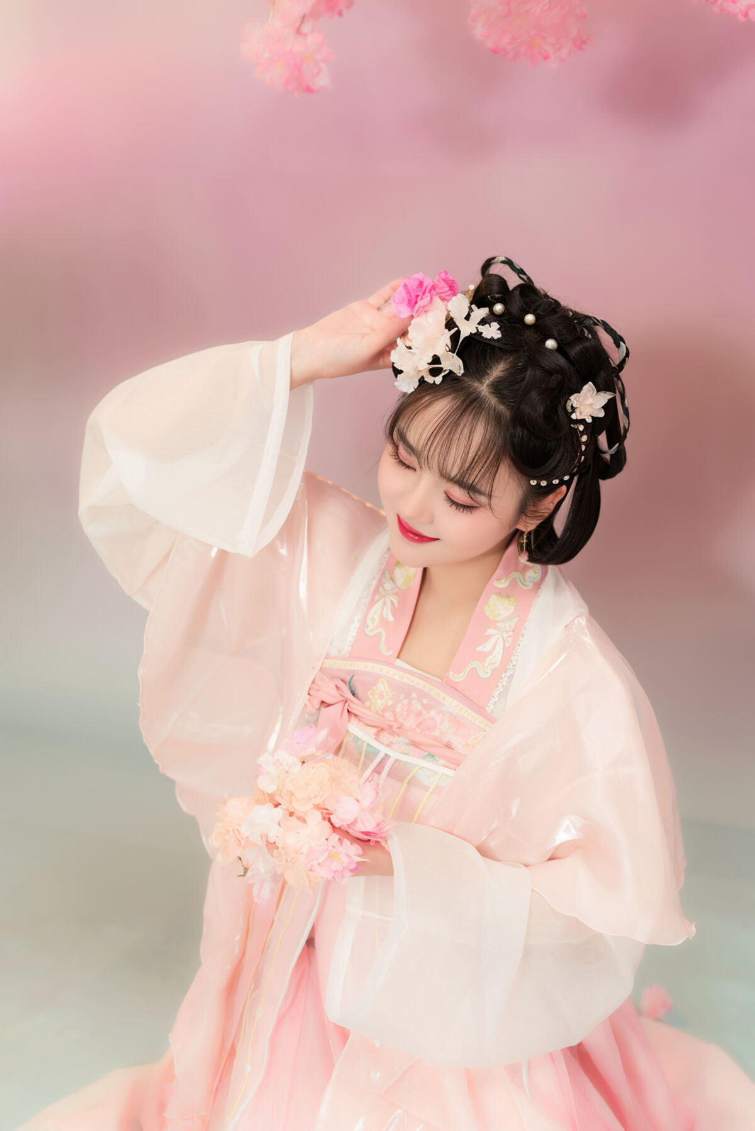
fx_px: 1572
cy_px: 566
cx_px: 378
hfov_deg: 27.0
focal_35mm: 50
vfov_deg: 39.6
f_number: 2.2
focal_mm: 50
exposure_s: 1/100
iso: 100
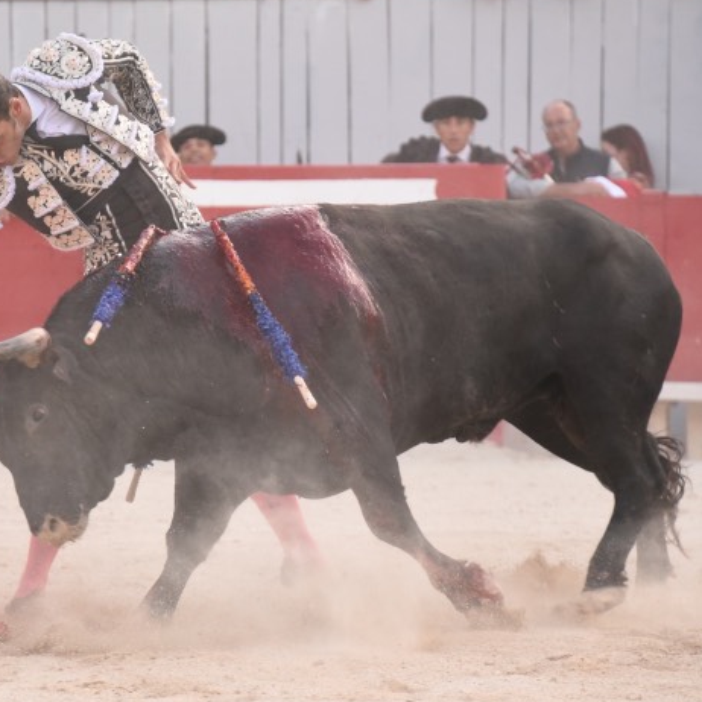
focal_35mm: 315
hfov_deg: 5.6
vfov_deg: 5.6
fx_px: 7227
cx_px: 176
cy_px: 324
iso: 3200
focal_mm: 190
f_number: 5.6
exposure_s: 1/640
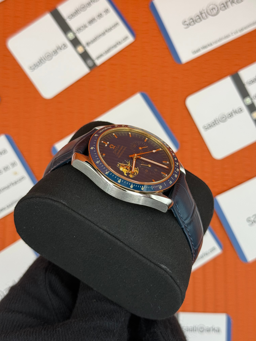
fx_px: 473
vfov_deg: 39.7
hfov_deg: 30.3
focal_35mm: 48
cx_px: 128
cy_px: 170
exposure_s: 1/121
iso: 50
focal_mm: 6.76
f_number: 1.78
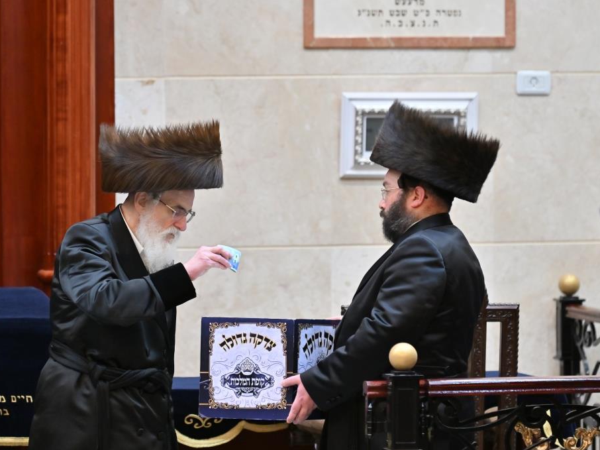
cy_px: 225
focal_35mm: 301
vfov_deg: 4.9
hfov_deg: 6.6
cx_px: 268
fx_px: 5216
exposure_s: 1/400
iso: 640
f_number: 3.2
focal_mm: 185
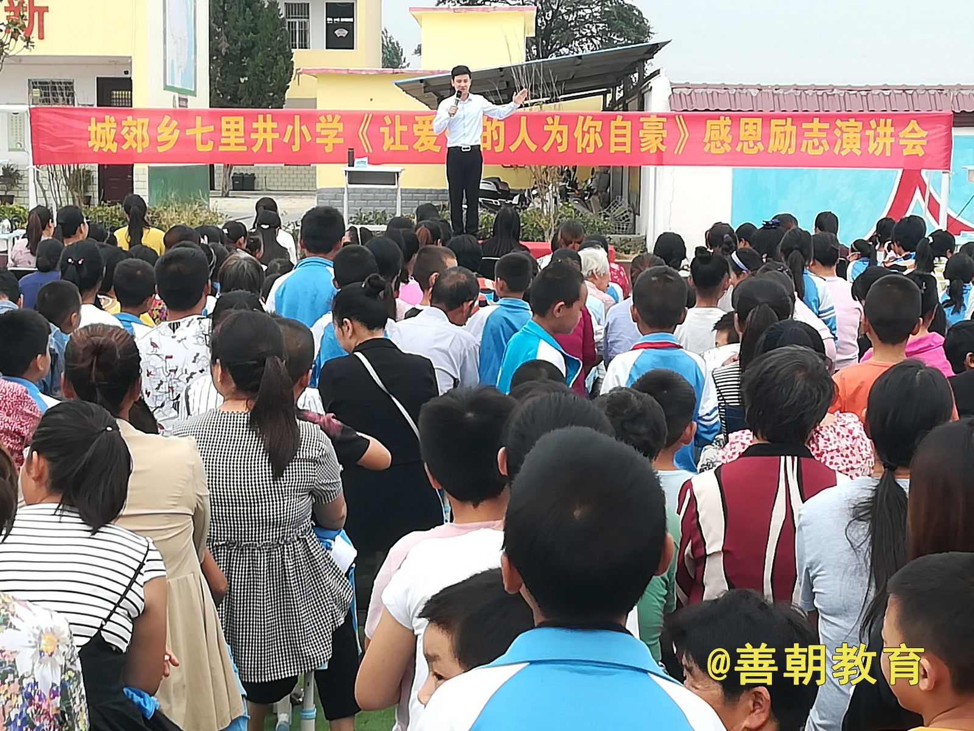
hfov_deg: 25.7
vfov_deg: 19.4
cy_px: 366
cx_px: 487
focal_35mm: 76
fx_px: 2138
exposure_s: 1/214
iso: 50
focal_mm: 3.83
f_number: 2.2
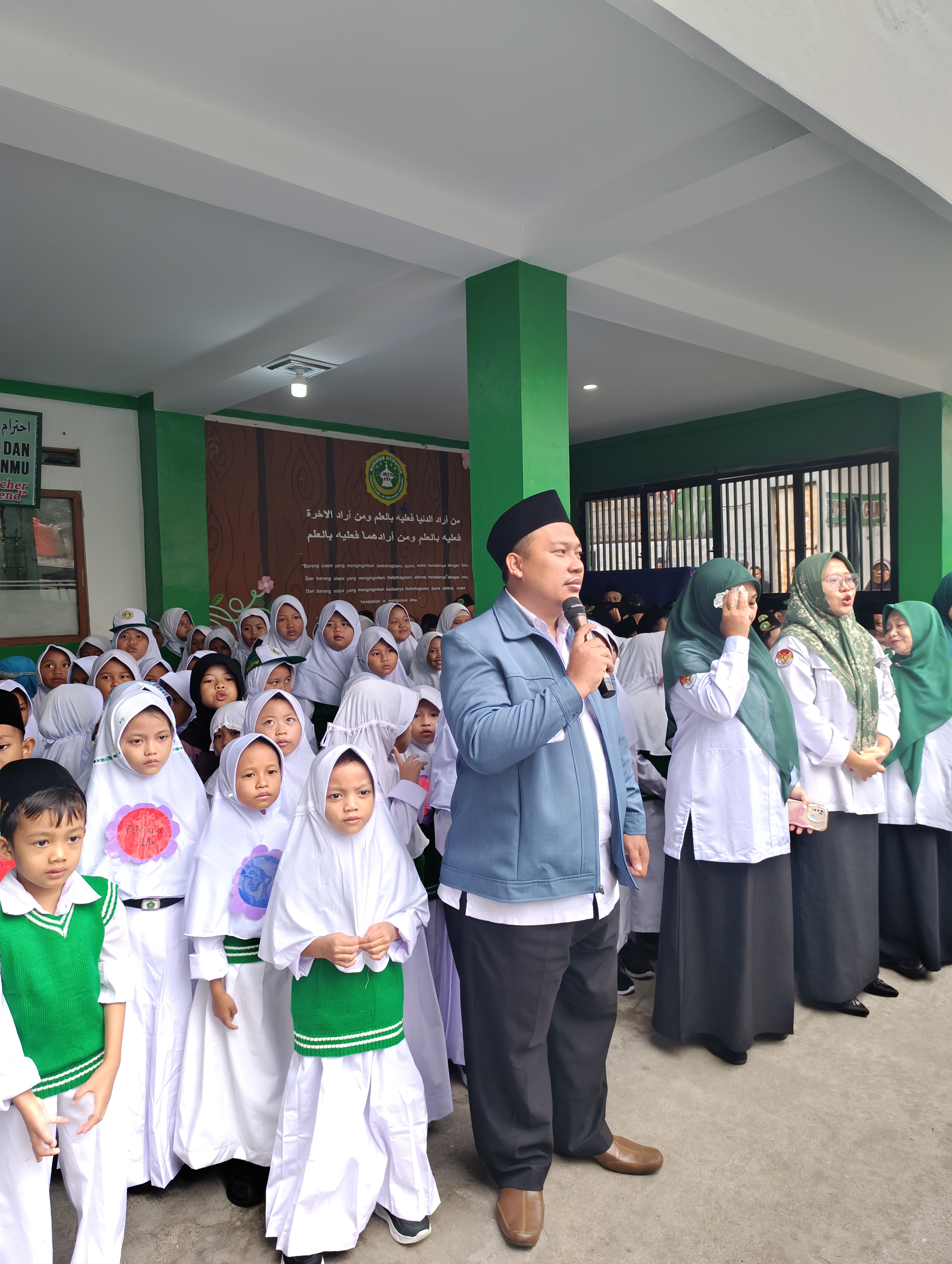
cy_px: 632
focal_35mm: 23
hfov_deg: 59.0
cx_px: 476
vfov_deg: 73.8
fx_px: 841
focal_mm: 6.14
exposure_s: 1/60
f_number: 1.6
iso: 250
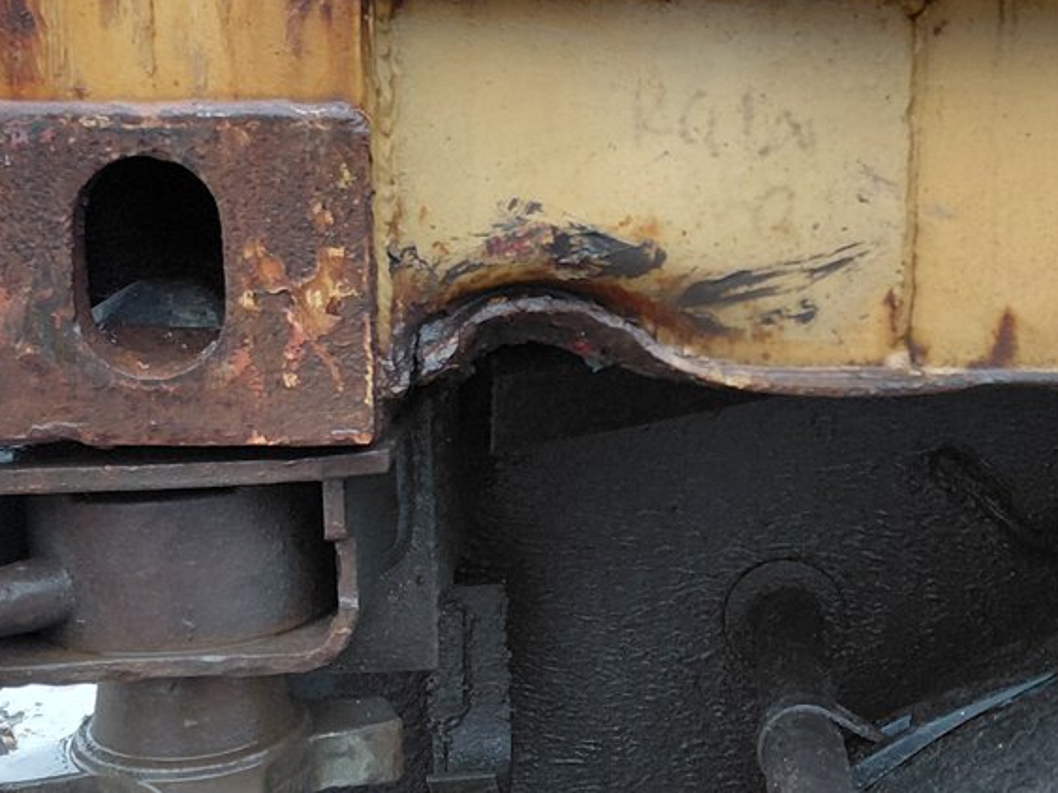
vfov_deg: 22.8
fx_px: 1956
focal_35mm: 64
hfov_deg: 30.0
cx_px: 723
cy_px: 276
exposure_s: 1/120
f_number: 1.8
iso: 200
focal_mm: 4.69
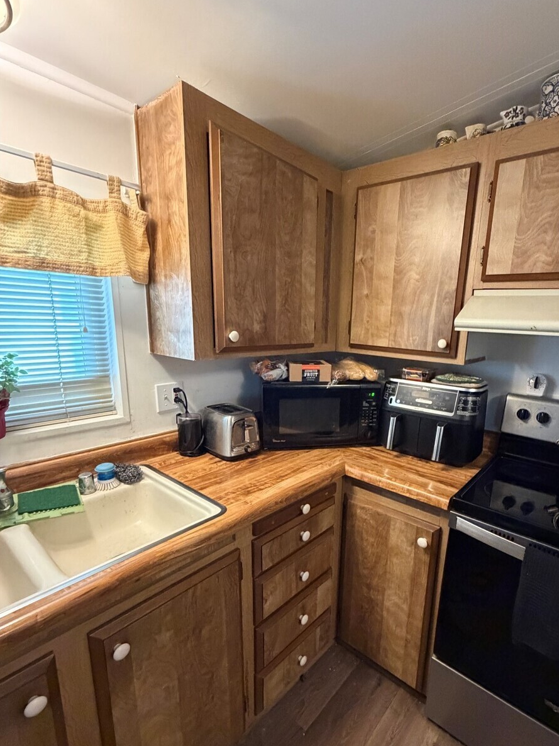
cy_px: 403
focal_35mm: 17
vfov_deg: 90.8
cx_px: 338
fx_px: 366
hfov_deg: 73.8
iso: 1000
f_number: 2.2
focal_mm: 2.22
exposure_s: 1/60
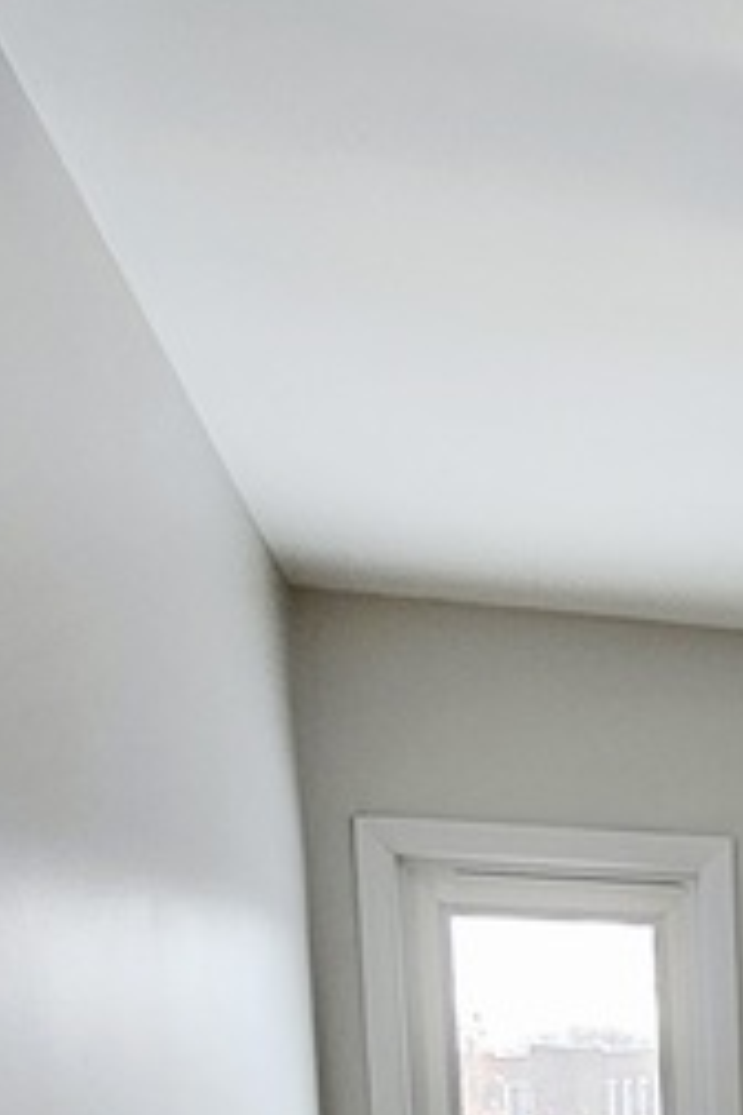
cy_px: 1442
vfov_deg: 28.4
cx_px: 1349
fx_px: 1795
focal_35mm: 58
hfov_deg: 18.3
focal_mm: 2.2
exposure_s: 1/60.2
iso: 100
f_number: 2.2
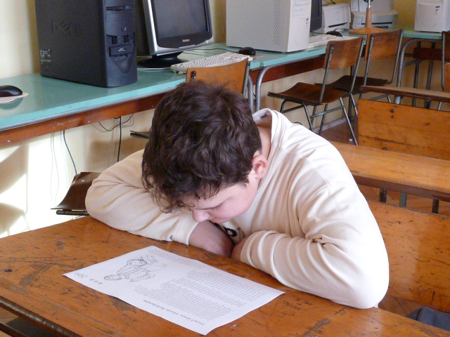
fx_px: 650
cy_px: 168
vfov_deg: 29.1
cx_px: 225
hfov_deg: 38.2
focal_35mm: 50
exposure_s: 1/80
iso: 400
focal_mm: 5
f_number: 2.8
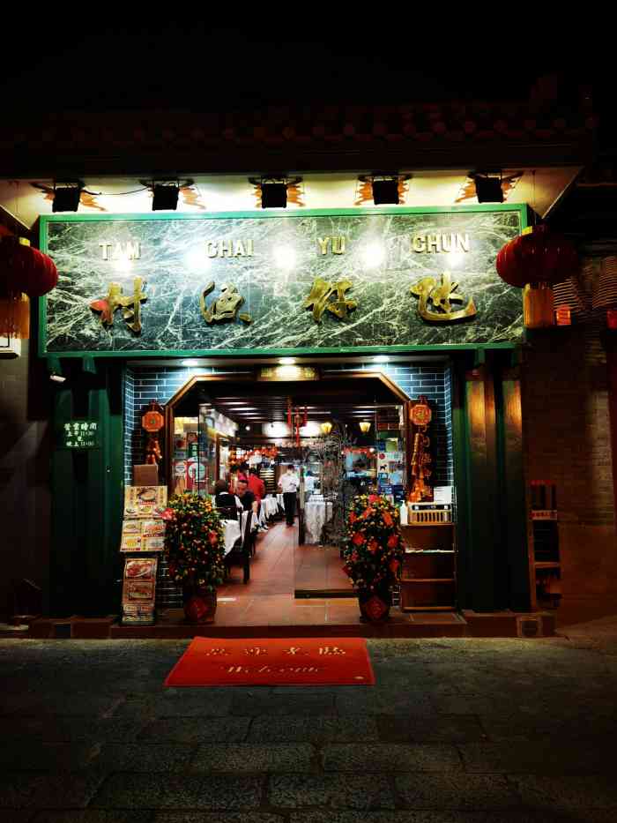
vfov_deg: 65.3
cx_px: 308
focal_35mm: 27
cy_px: 412
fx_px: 642
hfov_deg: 51.4
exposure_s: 1/50
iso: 125
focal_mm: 6.71
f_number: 1.9
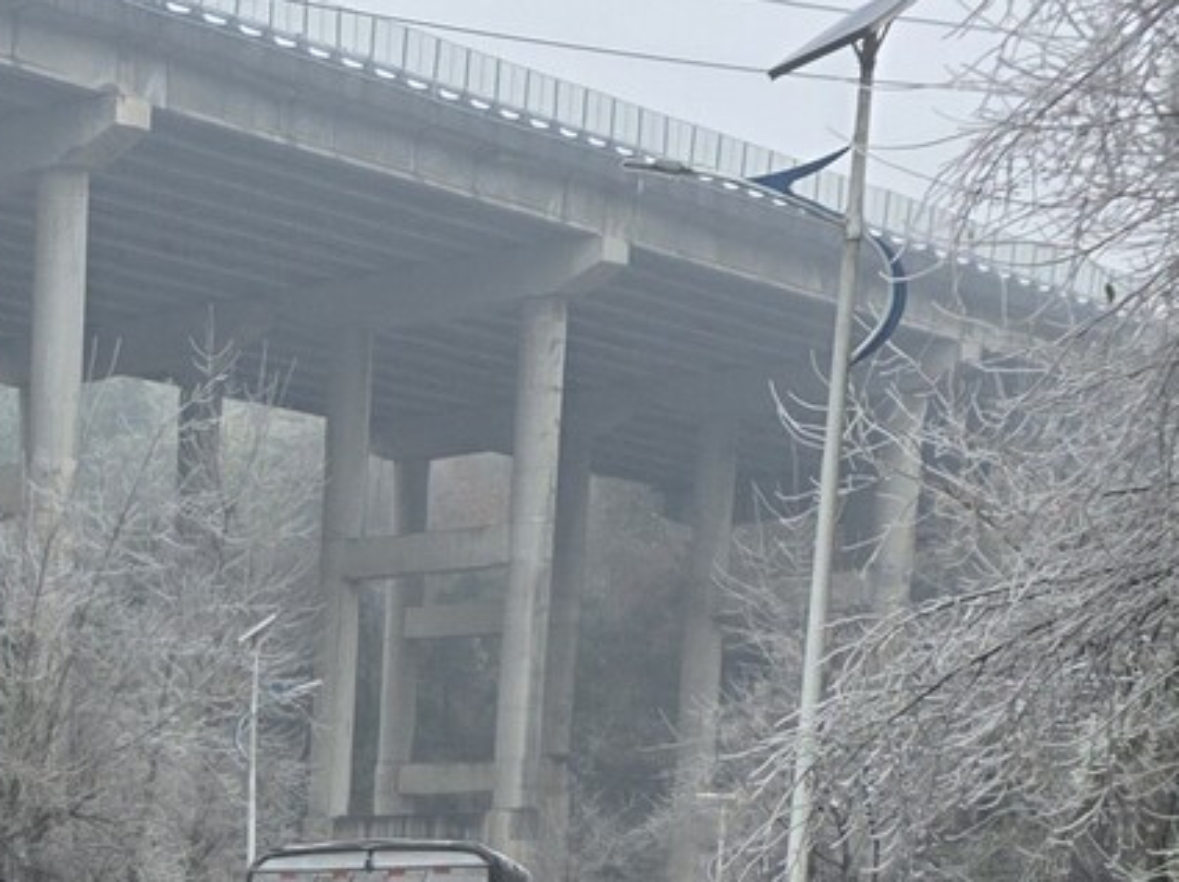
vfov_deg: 12.8
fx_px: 3539
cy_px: 1614
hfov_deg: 17.5
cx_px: -441
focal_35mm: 104
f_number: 1.7
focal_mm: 6.3
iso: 50
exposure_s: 1/180
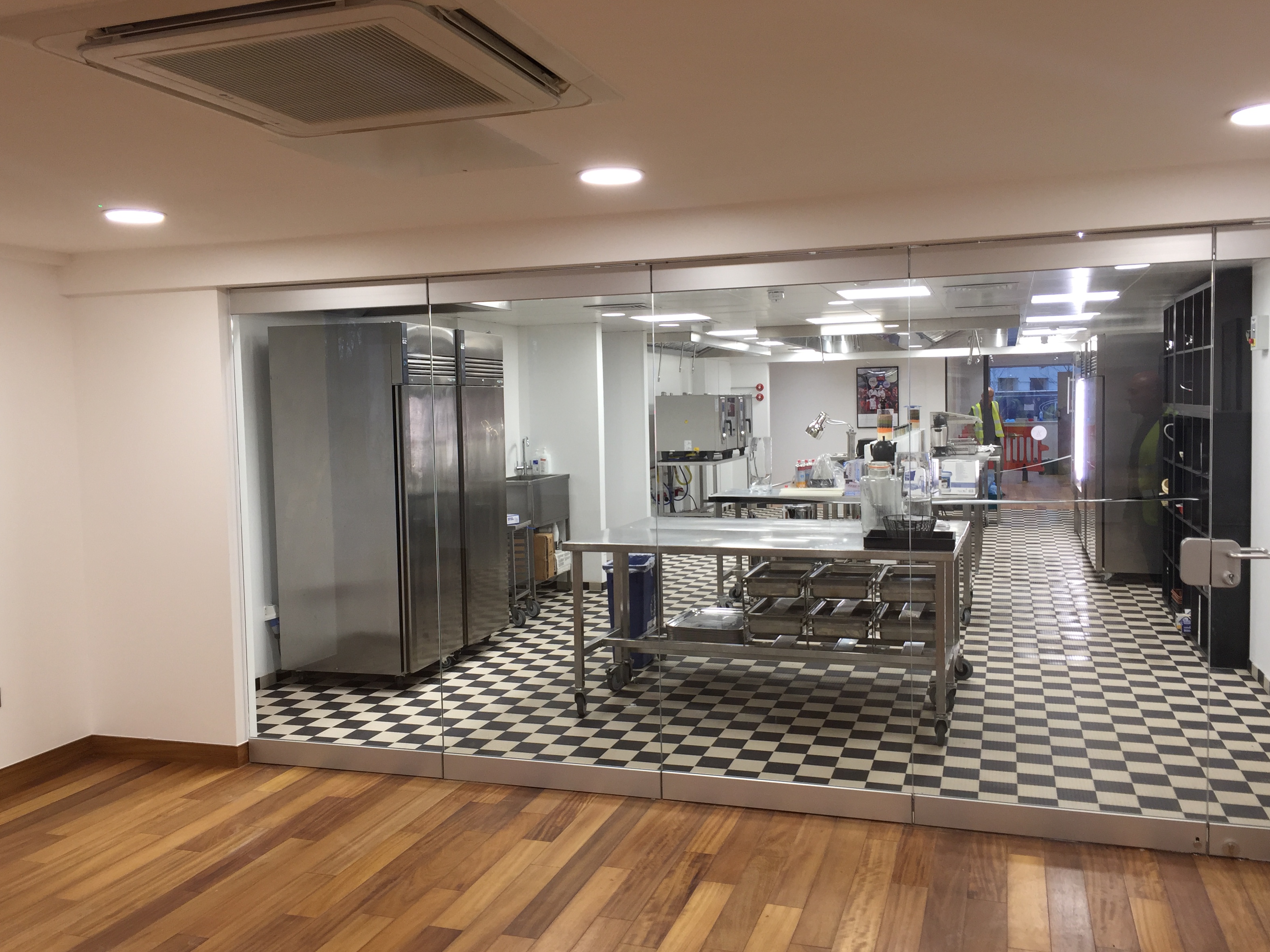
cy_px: 478
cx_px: 626
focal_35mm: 30
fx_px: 1101
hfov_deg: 60.0
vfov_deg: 46.8
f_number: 2.2
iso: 40
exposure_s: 1/33
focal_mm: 4.15
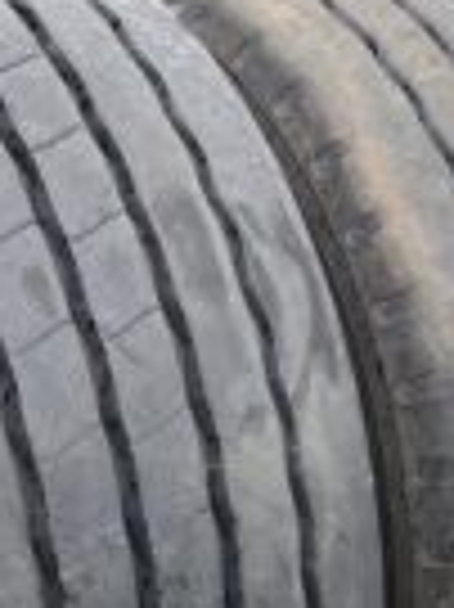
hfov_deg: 17.7
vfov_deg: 22.9
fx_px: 1454
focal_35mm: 83
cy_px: 561
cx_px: 202
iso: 64
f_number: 1.8
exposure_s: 1/121
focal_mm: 4.25
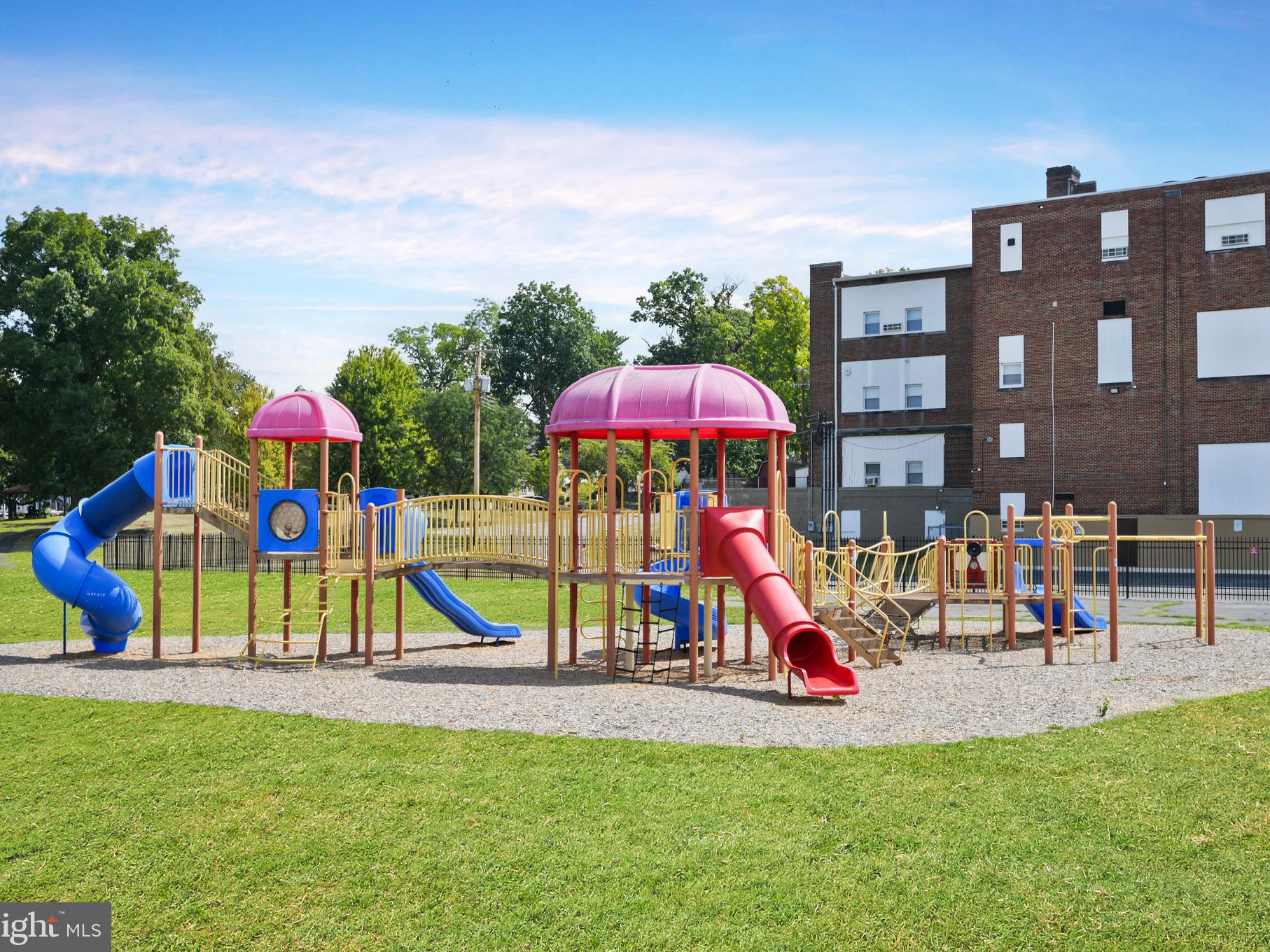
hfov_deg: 49.0
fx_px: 1394
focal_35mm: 38
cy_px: 476
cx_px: 673
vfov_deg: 37.7
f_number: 4.5
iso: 100
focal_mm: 35
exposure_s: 1/1000
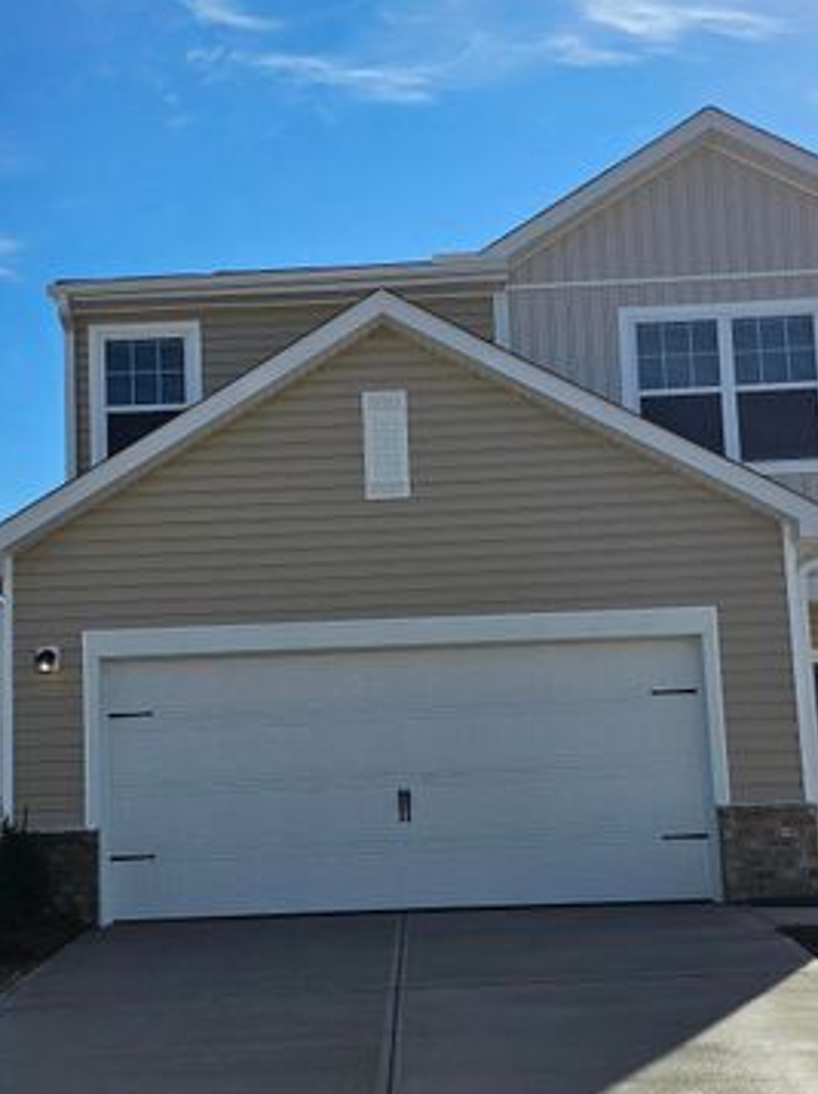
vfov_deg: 43.7
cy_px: 642
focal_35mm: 43
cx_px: 389
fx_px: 1357
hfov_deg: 33.5
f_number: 1.7
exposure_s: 1/1690
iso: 10
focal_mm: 6.3
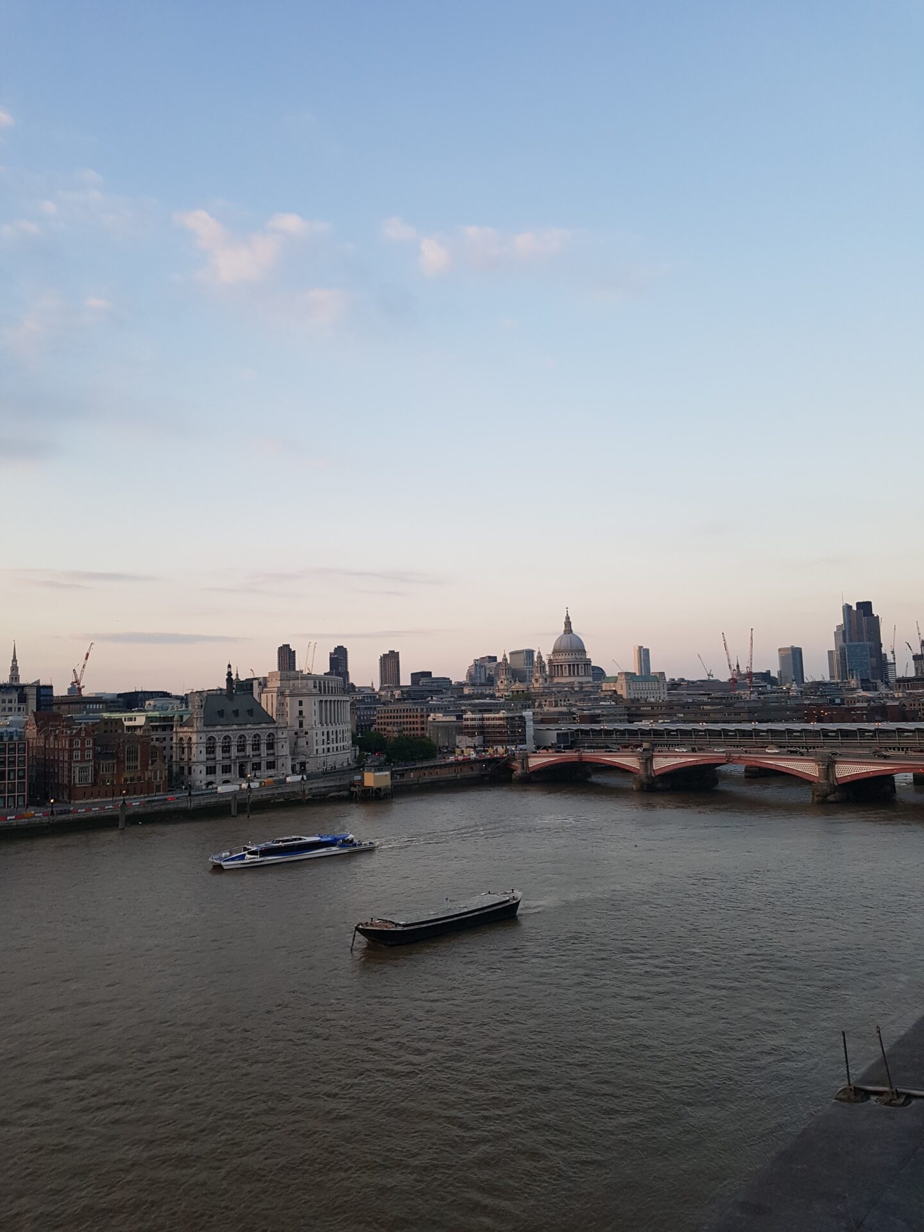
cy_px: 616
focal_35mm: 26
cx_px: 462
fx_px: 925
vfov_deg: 67.3
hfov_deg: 53.1
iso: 50
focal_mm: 4.2
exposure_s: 1/250
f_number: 1.7
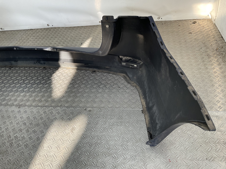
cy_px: 84
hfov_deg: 61.7
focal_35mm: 29
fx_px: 189
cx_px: 113
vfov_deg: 48.2
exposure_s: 1/127
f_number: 1.8
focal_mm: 3
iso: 16
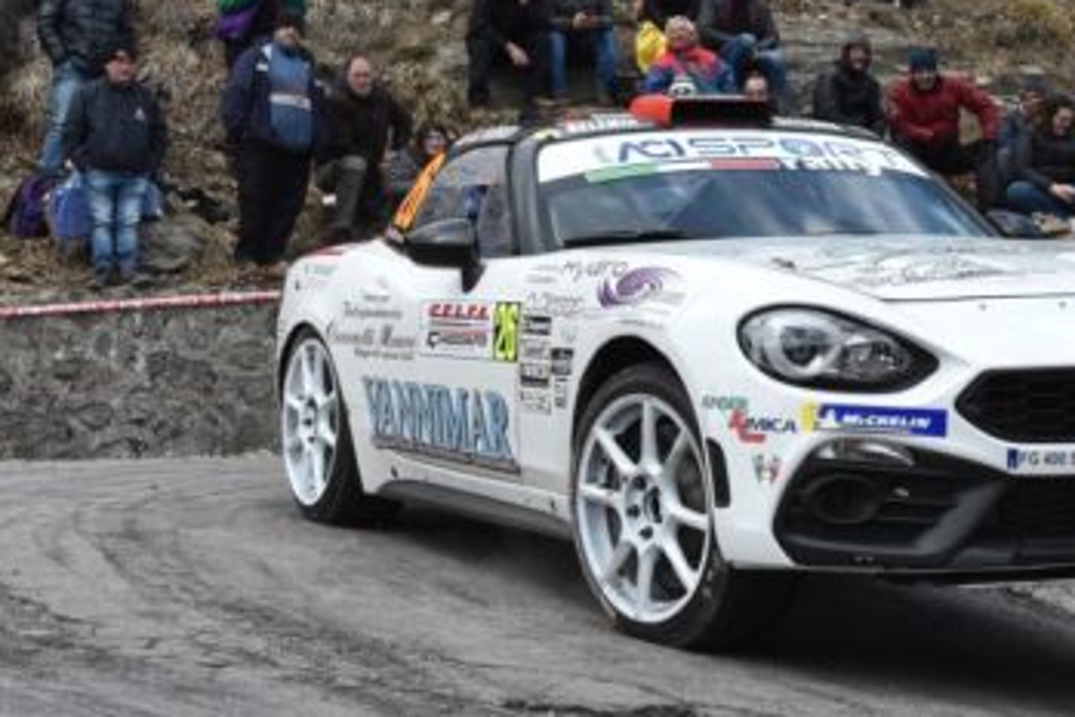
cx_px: 613
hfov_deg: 26.3
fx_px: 2300
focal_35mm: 77
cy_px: -58
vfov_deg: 17.2
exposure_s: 1/4000
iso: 3200
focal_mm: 35
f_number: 9
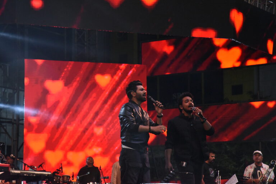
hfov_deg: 17.1
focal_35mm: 120
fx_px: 920
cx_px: 138
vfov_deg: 11.4
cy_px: 92
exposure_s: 1/160
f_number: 8
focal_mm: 120
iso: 12800
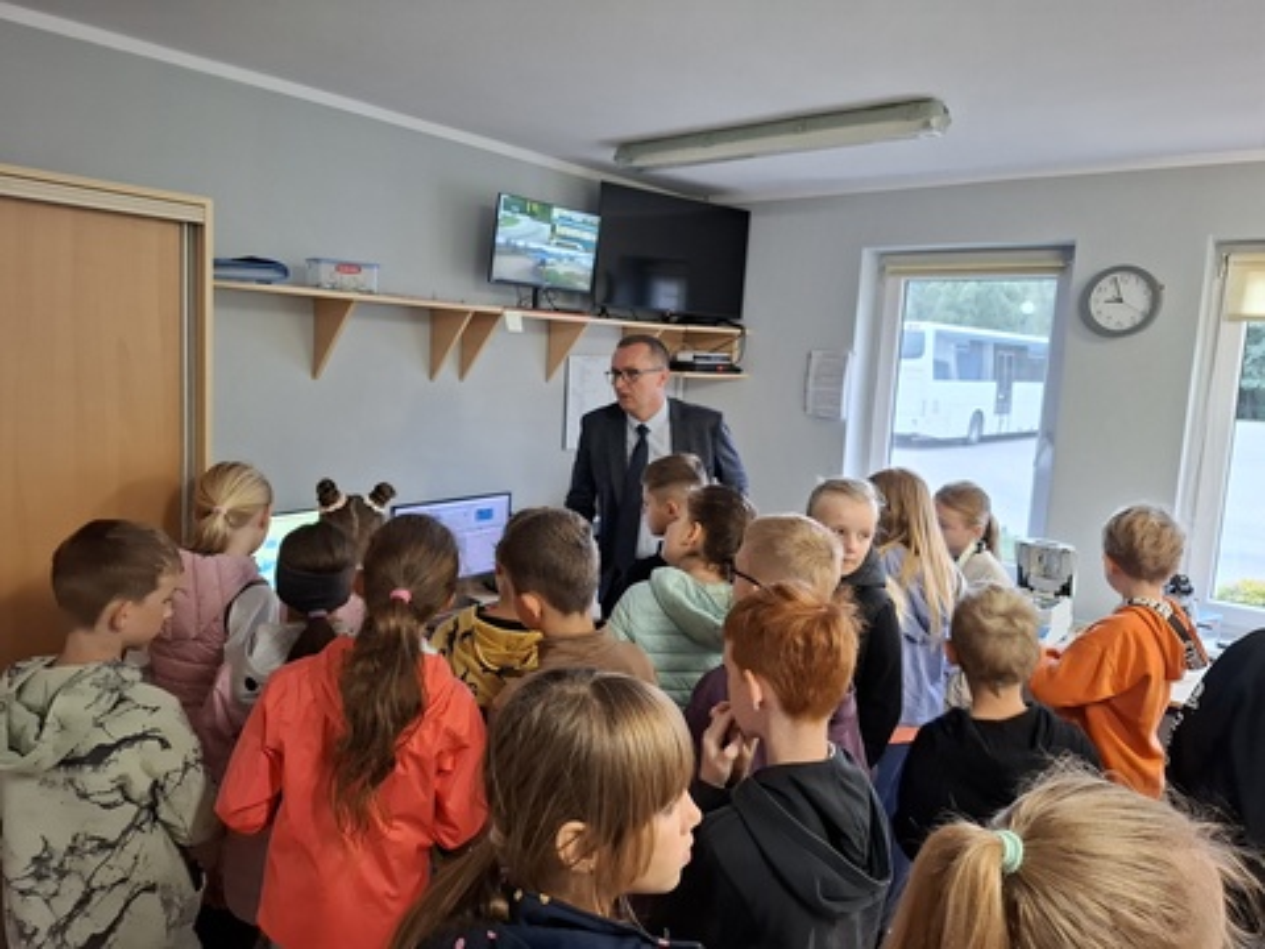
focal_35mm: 23
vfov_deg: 58.9
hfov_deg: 73.9
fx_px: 841
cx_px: 632
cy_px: 474
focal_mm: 5.54
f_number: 1.8
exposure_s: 1/50
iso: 320
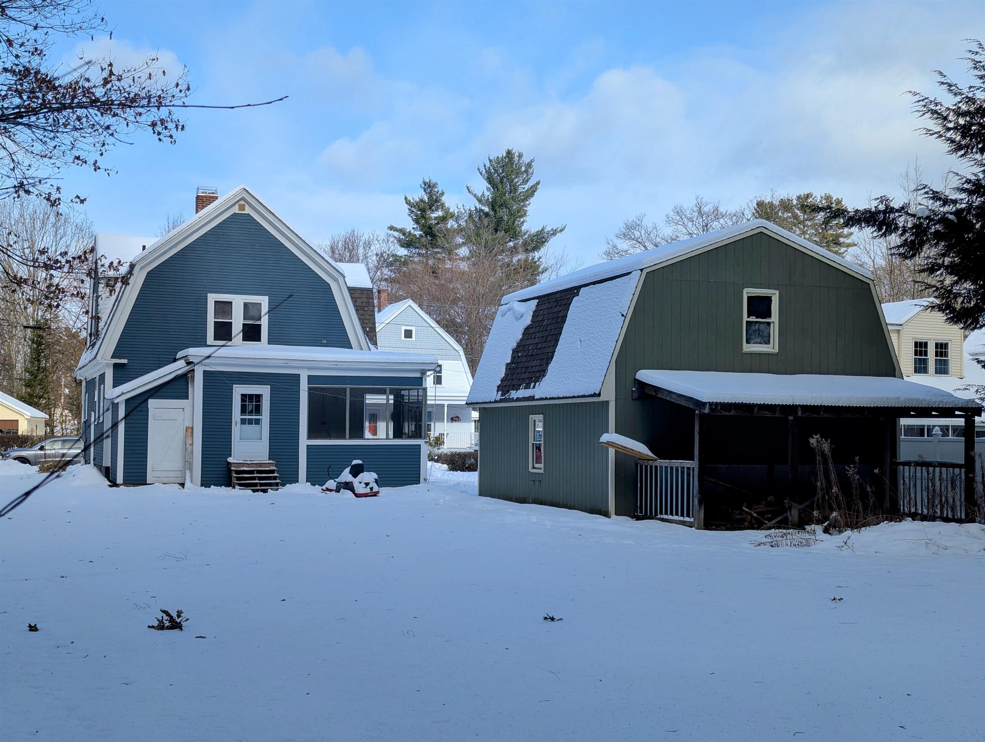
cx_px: 492
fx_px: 1368
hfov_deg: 39.6
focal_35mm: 48
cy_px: 371
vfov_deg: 30.3
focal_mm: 6.81
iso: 46
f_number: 1.85
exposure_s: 1/2000
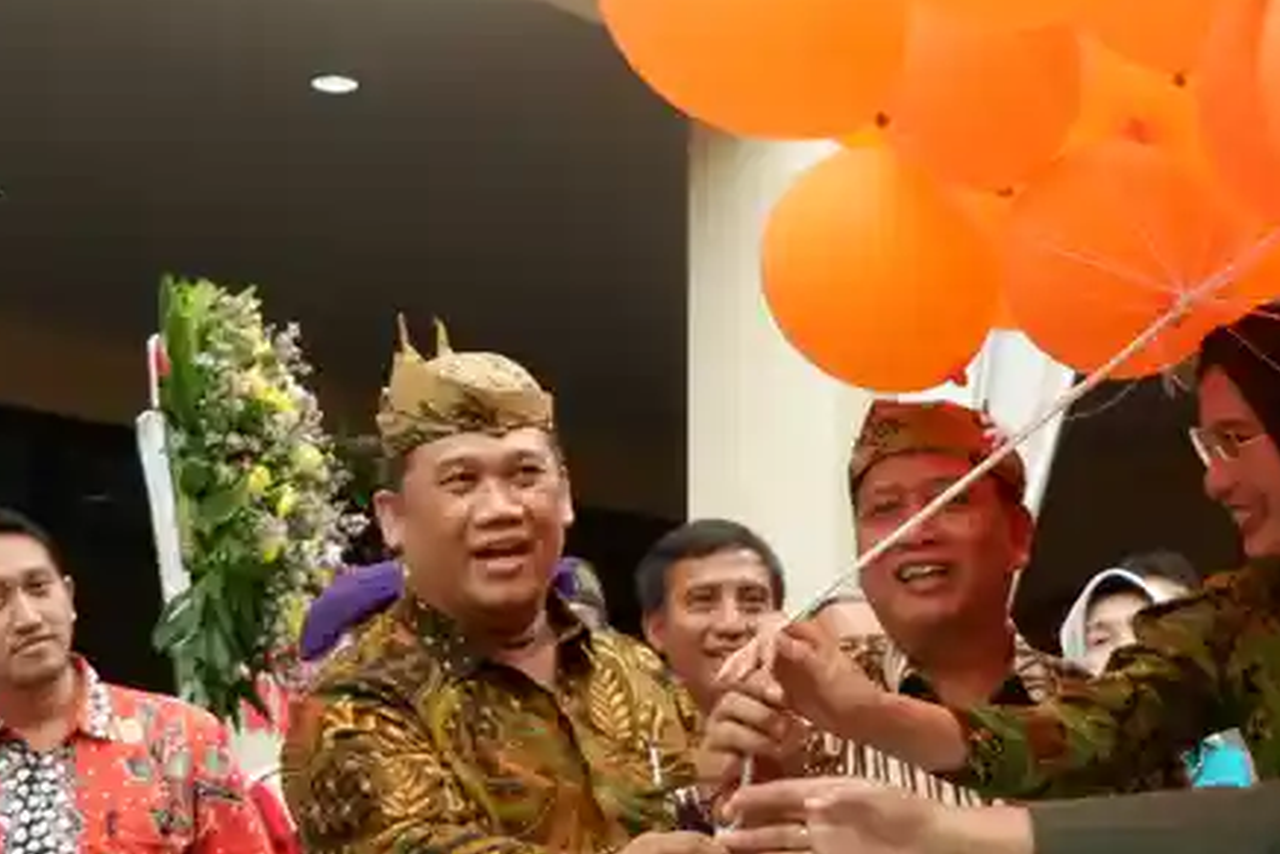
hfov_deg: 30.5
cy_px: 387
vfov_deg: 20.6
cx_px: 734
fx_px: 2347
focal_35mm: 66
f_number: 3.5
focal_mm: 16
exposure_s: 1/150
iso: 200
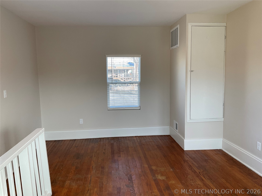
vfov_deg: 48.2
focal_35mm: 29
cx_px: 131
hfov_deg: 61.7
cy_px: 98
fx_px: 219
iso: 50
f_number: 1.8
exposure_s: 1/120
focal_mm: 3
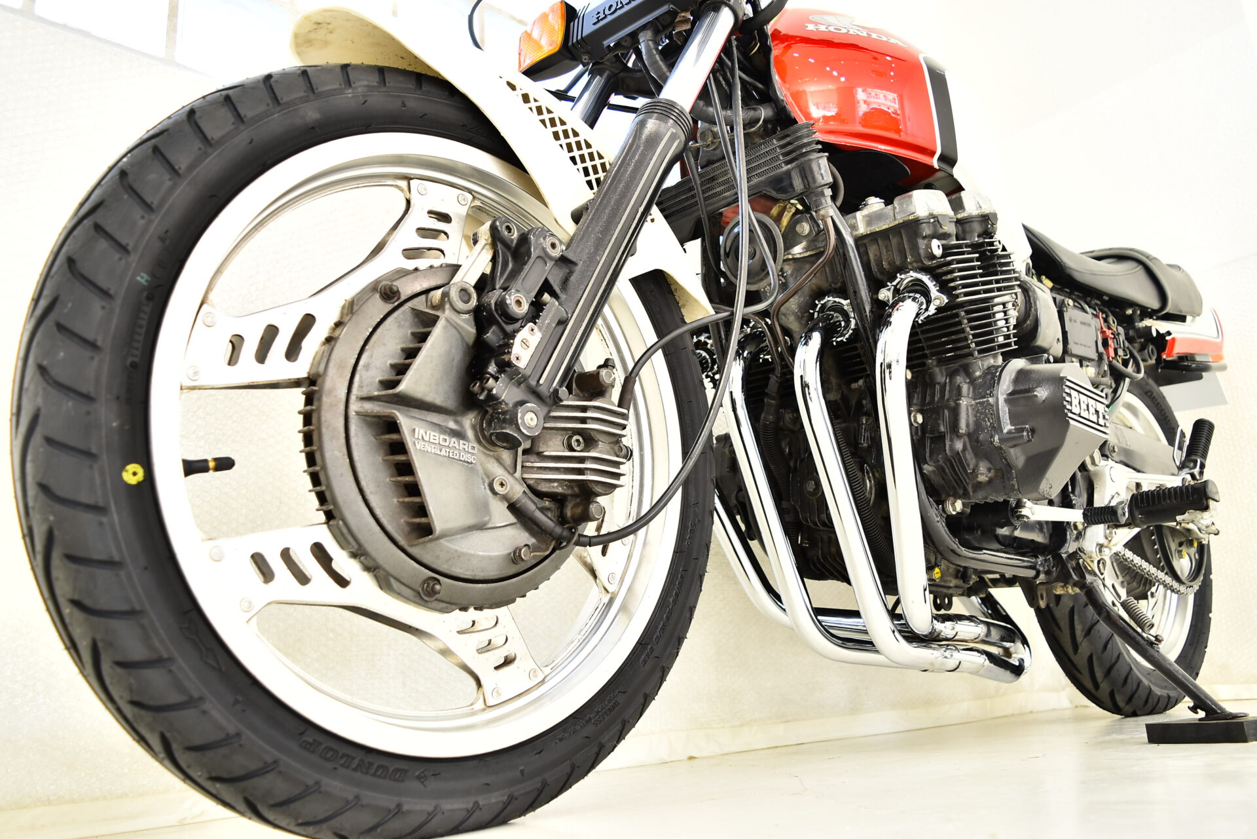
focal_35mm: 27
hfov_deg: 67.4
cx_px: 628
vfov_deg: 48.0
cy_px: 420
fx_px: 943
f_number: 3.5
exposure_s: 1/10
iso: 100
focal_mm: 18
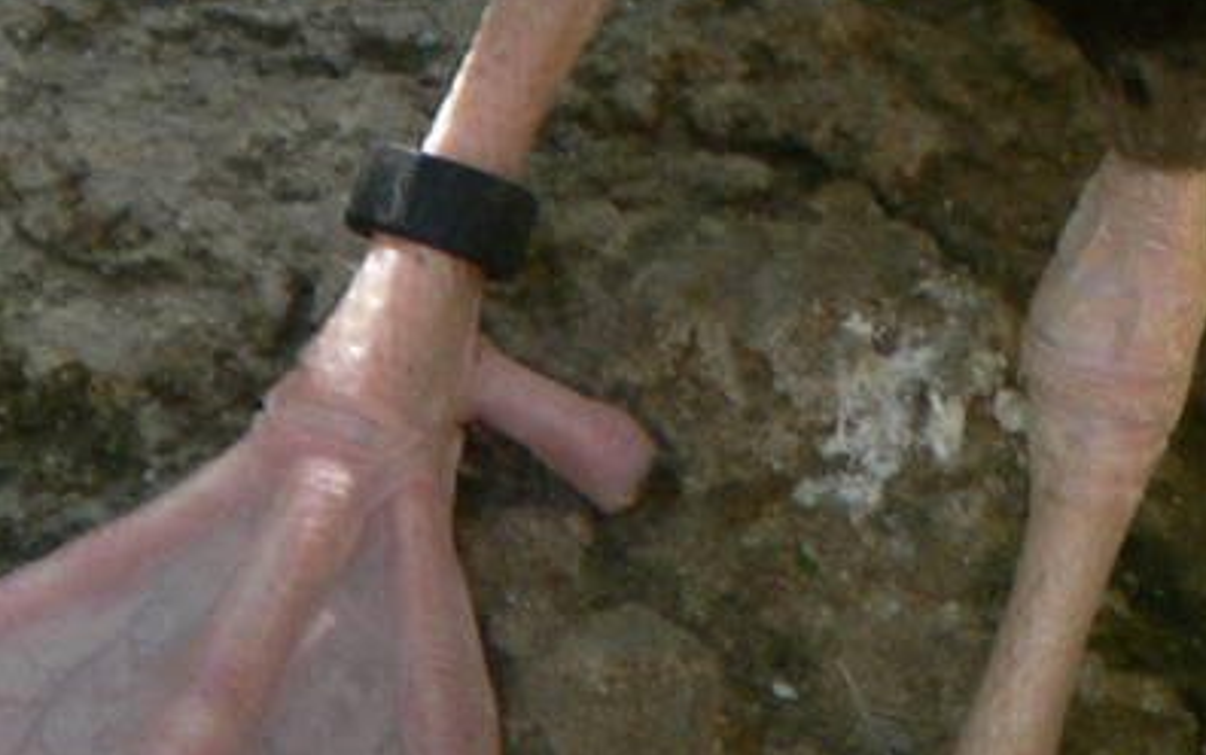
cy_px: -1041
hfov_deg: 1.2
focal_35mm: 1798
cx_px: 1163
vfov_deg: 0.7
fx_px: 59129
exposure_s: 1/60
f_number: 4
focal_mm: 88.8
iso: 80
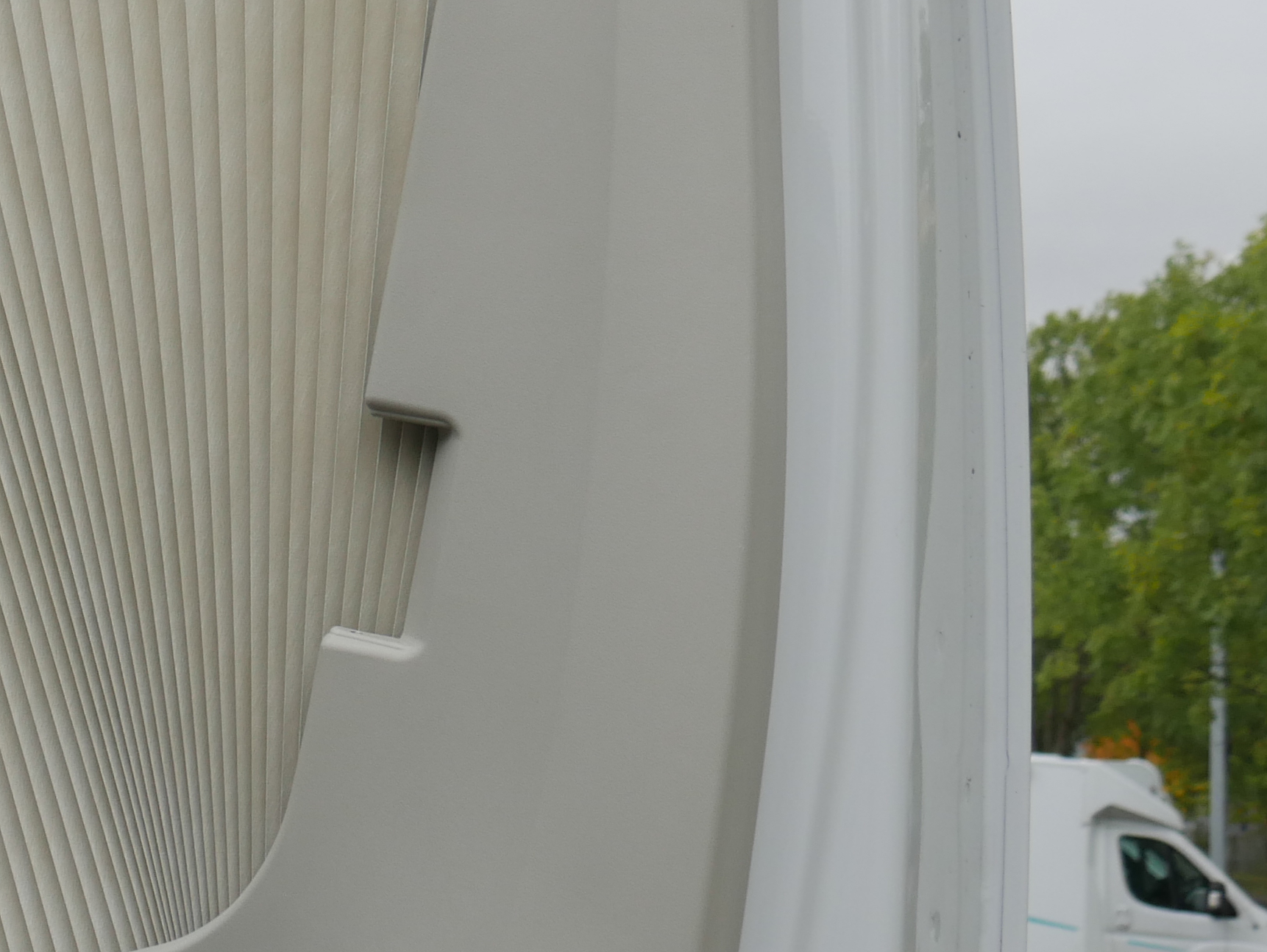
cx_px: -313
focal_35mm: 80
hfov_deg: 22.2
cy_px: 401
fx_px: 2929
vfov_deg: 18.4
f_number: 5
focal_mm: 15
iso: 200
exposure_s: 1/200
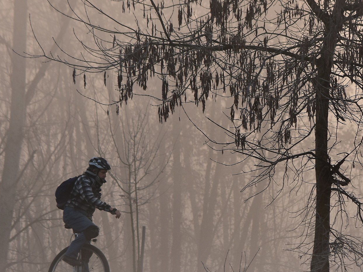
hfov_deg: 5.7
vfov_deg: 4.3
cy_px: 222
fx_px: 3638
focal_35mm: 347
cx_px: 252
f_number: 7.1
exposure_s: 1/200
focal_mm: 125
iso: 200
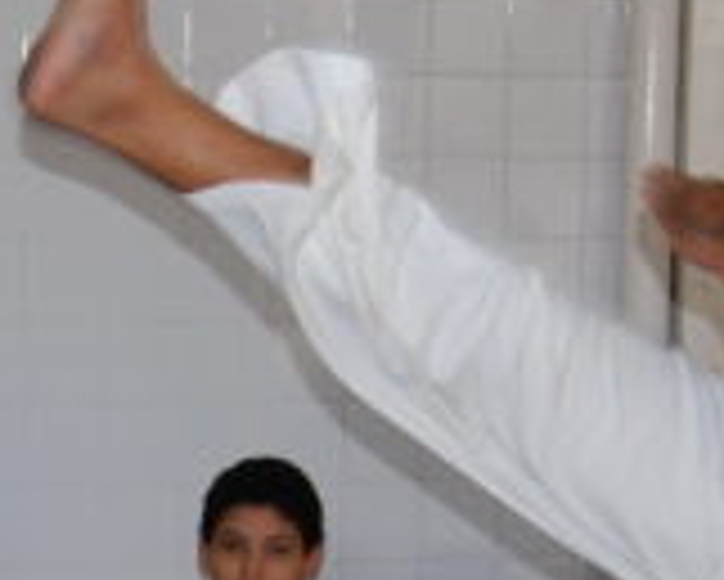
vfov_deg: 8.8
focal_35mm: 174
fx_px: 3731
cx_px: -22
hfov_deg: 11.0
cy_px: 731
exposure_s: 1/60
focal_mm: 26
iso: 400
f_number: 4.2
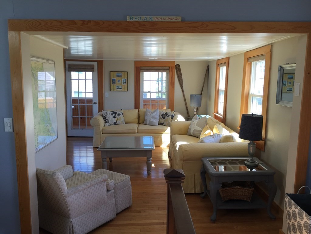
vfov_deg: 48.2
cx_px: 156
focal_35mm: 29
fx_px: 261
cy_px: 117
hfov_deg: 61.7
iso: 40
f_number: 2.2
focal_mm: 4.15
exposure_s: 1/120
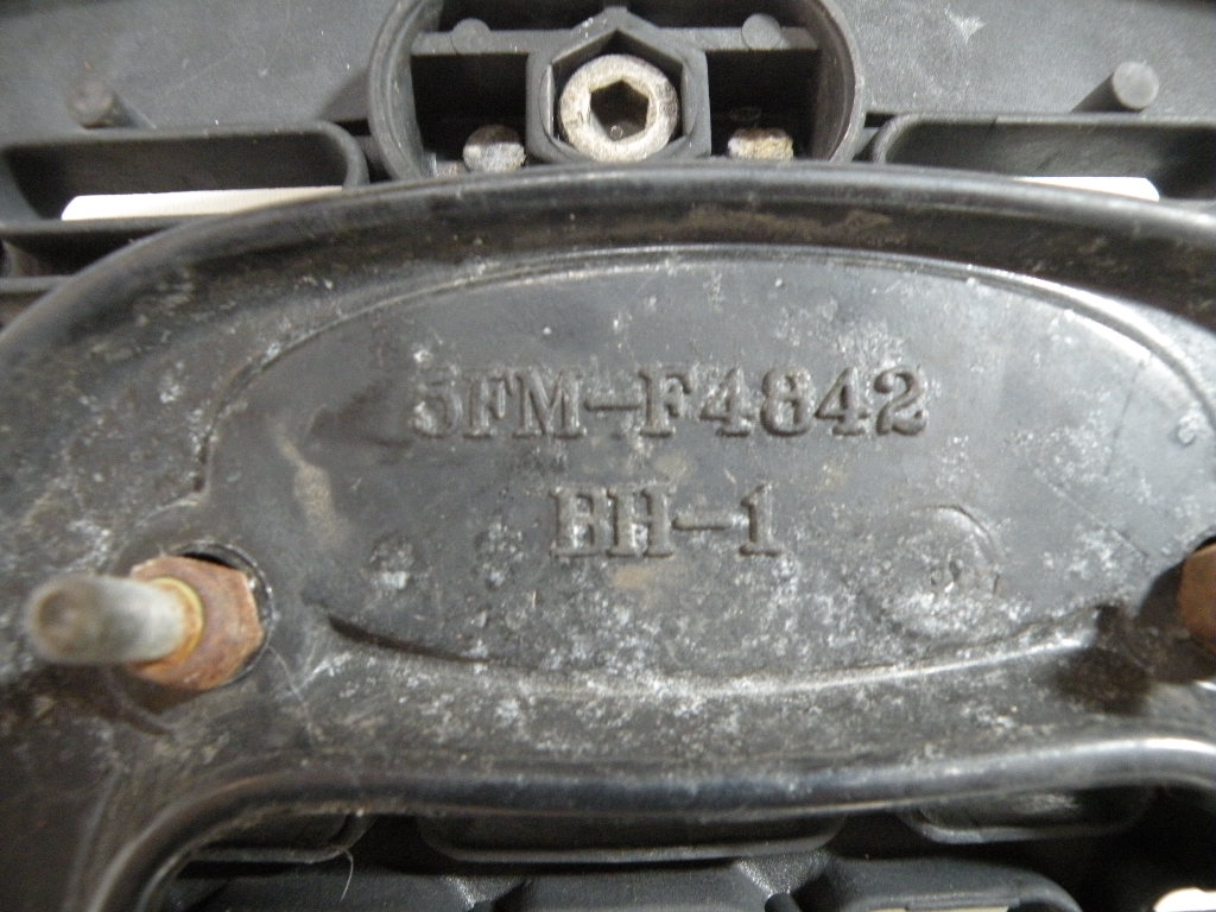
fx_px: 948
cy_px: 456
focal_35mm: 27
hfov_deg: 65.3
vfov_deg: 51.4
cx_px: 608
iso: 400
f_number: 2.8
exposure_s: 1/48
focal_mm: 4.7
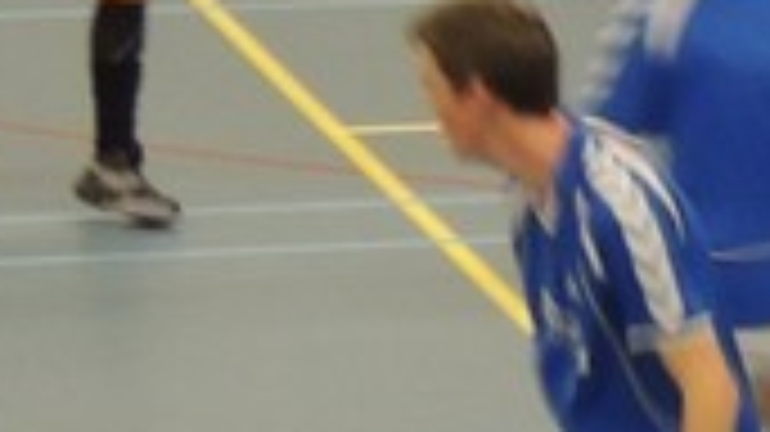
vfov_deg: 2.7
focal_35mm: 456
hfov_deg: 4.7
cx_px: 1445
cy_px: 248
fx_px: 9306
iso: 400
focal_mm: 12.4
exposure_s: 1/30
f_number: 3.9
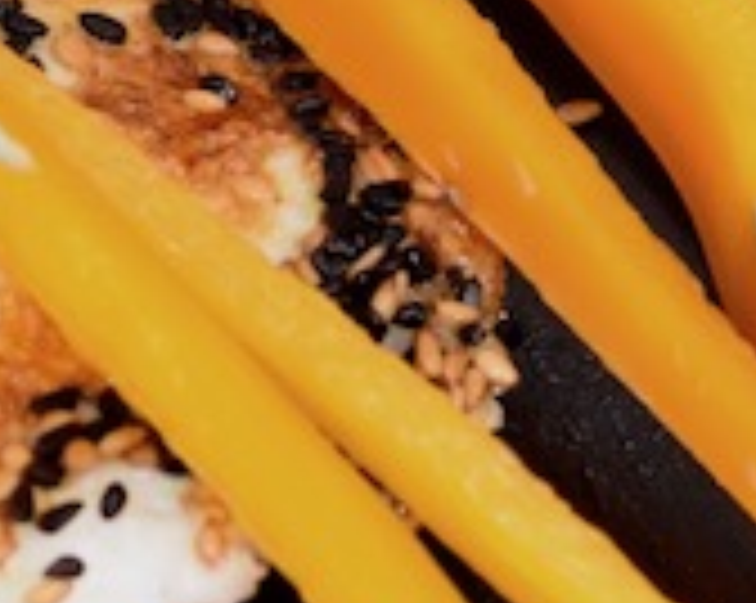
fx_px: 20155
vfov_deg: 1.7
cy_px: 162
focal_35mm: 902
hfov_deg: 2.1
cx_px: -650
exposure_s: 1/125
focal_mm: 105
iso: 560
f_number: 5.6
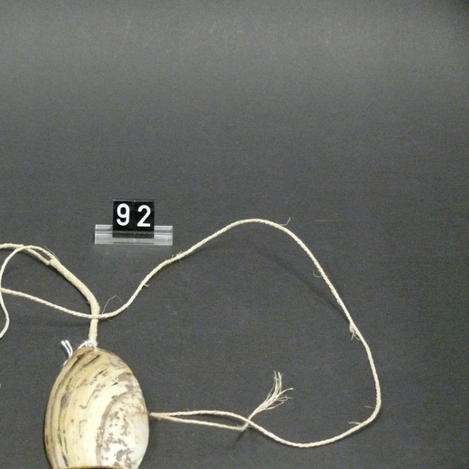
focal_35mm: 107
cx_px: 106
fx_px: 1640
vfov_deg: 16.3
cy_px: 263
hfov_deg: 16.2
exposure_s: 1/10
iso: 800
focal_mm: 16.5
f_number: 3.2
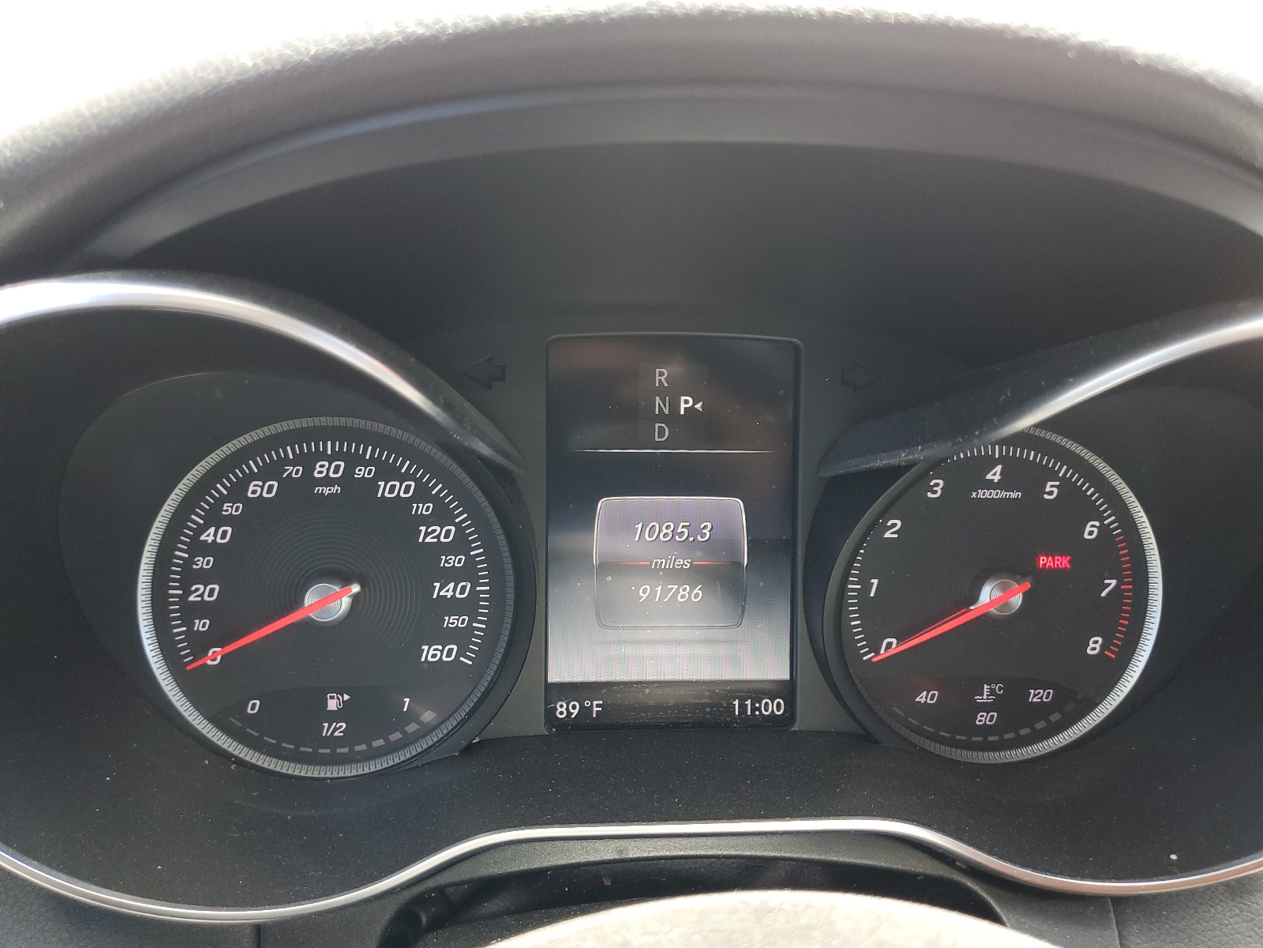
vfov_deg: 53.1
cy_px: 474
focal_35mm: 26
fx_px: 949
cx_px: 632
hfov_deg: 67.3
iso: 85
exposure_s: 1/120
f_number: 1.5
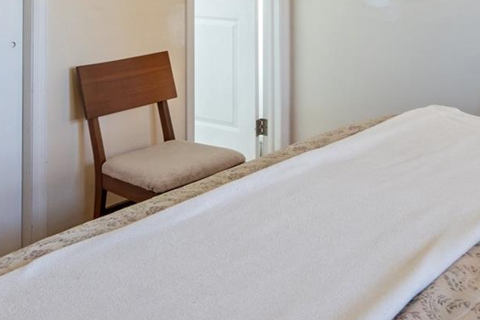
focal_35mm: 54
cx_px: 312
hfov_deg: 36.6
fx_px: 720
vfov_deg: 22.8
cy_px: -75
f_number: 6.3
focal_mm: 16
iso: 500
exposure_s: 1/10
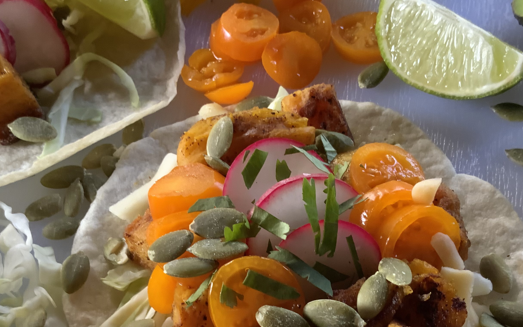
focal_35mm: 51
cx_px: 282
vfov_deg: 25.1
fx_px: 727
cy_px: 238
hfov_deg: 39.5
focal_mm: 3
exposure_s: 1/40
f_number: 1.8
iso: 200
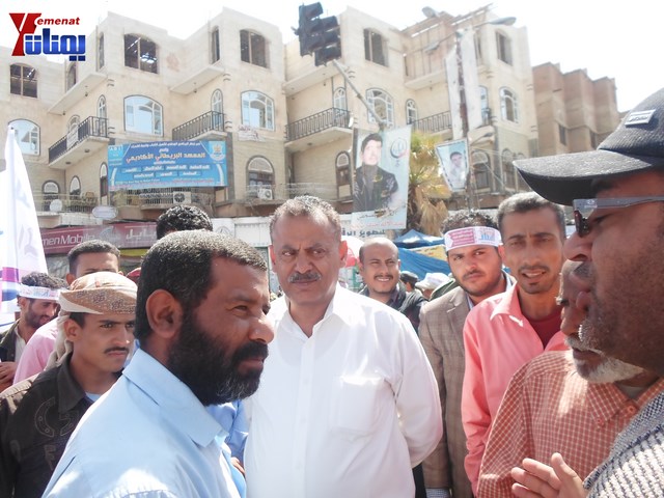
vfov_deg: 54.9
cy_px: 249
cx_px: 332
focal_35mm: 25
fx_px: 480
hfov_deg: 69.4
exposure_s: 1/500
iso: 80
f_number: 2.5
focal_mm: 4.5
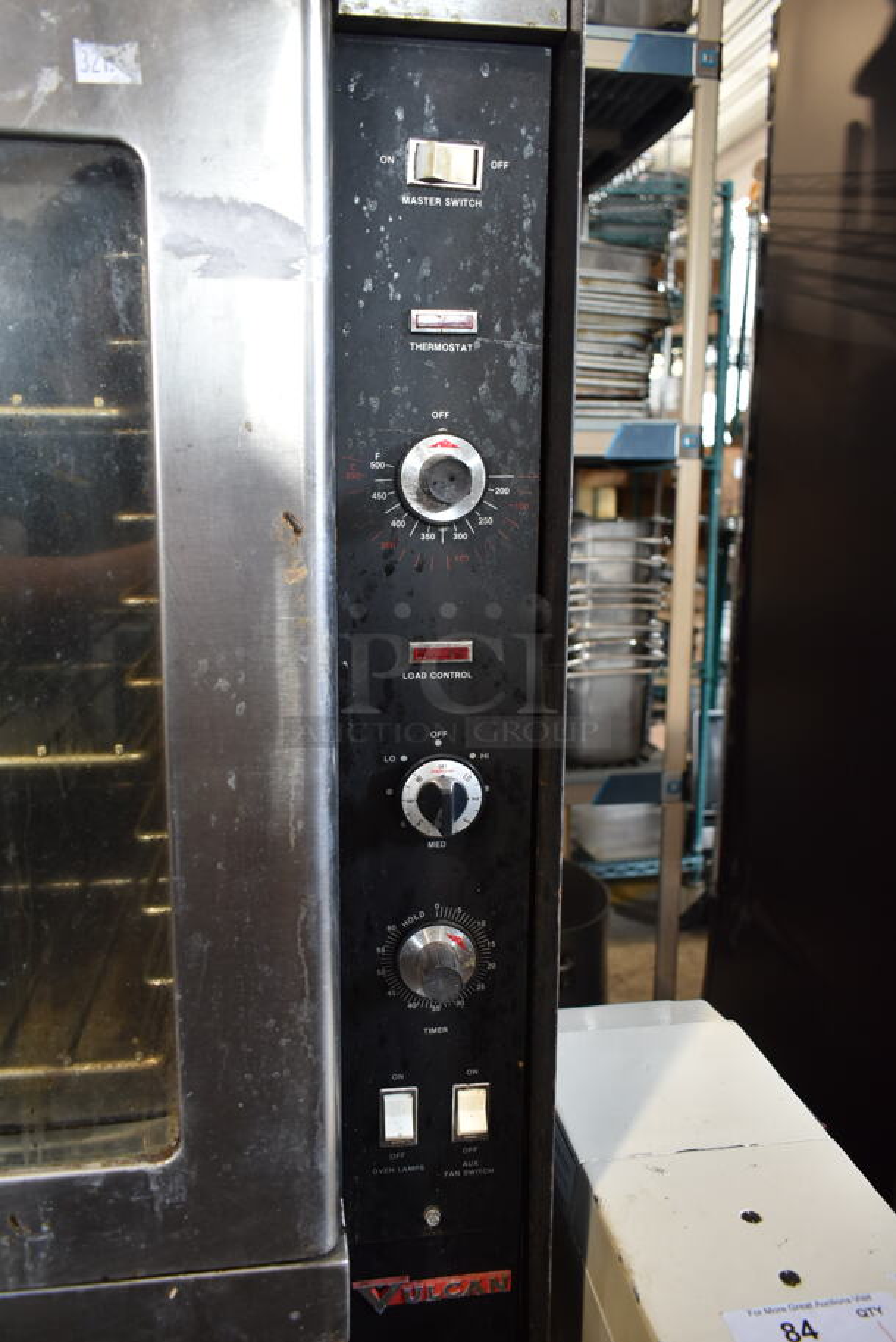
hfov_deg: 48.0
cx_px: 448
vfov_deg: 67.3
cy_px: 671
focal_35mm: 27
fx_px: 1006
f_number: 3.5
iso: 500
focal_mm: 18
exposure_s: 1/30
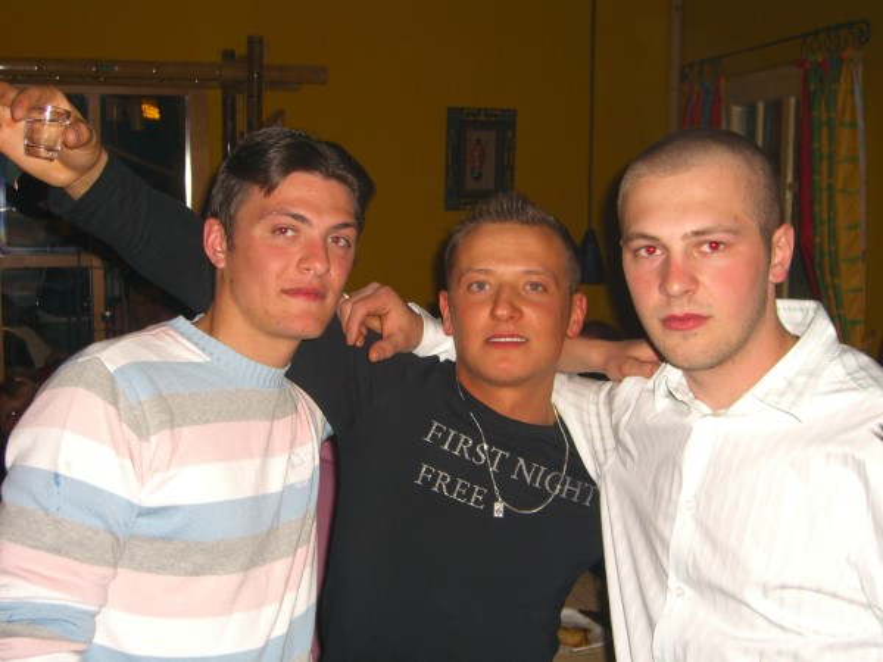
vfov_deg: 31.5
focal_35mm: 46
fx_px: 1173
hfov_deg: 41.2
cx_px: 442
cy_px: 331
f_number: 3.1
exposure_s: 1/60
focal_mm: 9.5
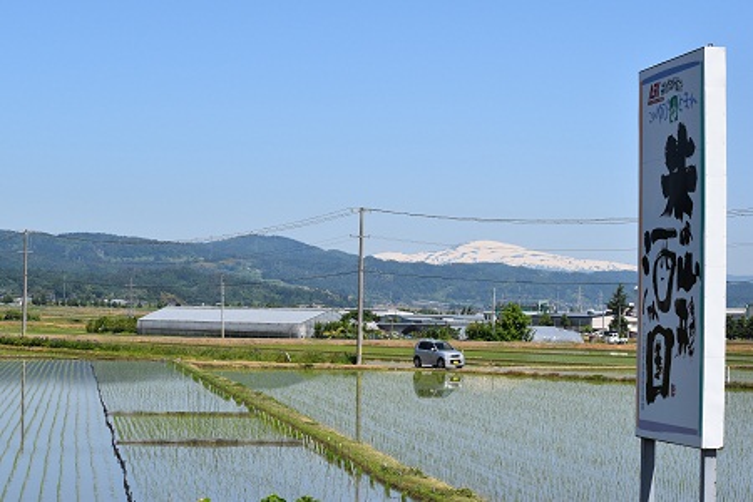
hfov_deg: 24.6
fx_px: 1725
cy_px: 251
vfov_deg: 16.6
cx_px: 376
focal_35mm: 82
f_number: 10
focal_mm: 55
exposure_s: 1/400
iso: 200
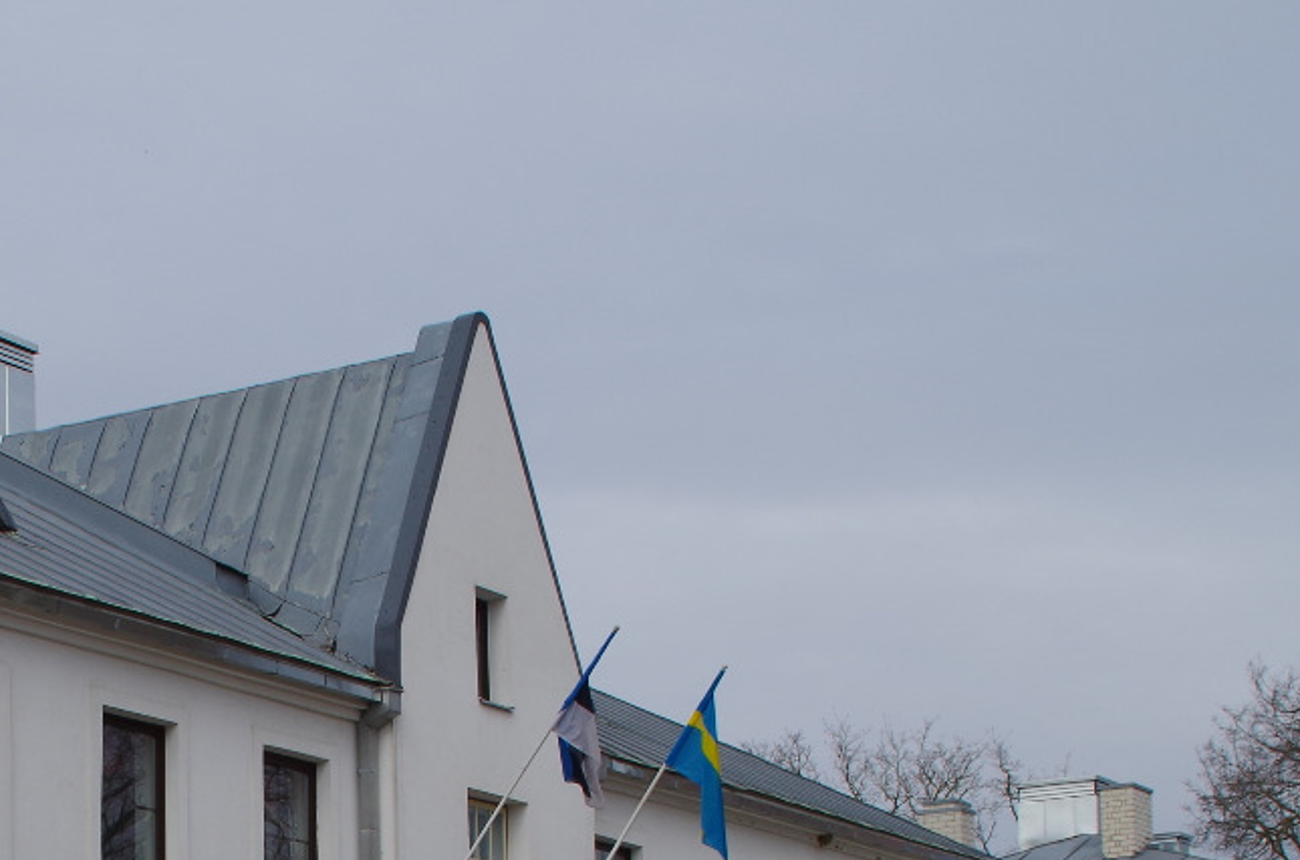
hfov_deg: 21.9
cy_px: 1071
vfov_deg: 14.4
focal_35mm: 91
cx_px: 127
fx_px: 3279
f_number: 11
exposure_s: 1/160
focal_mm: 24
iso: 100
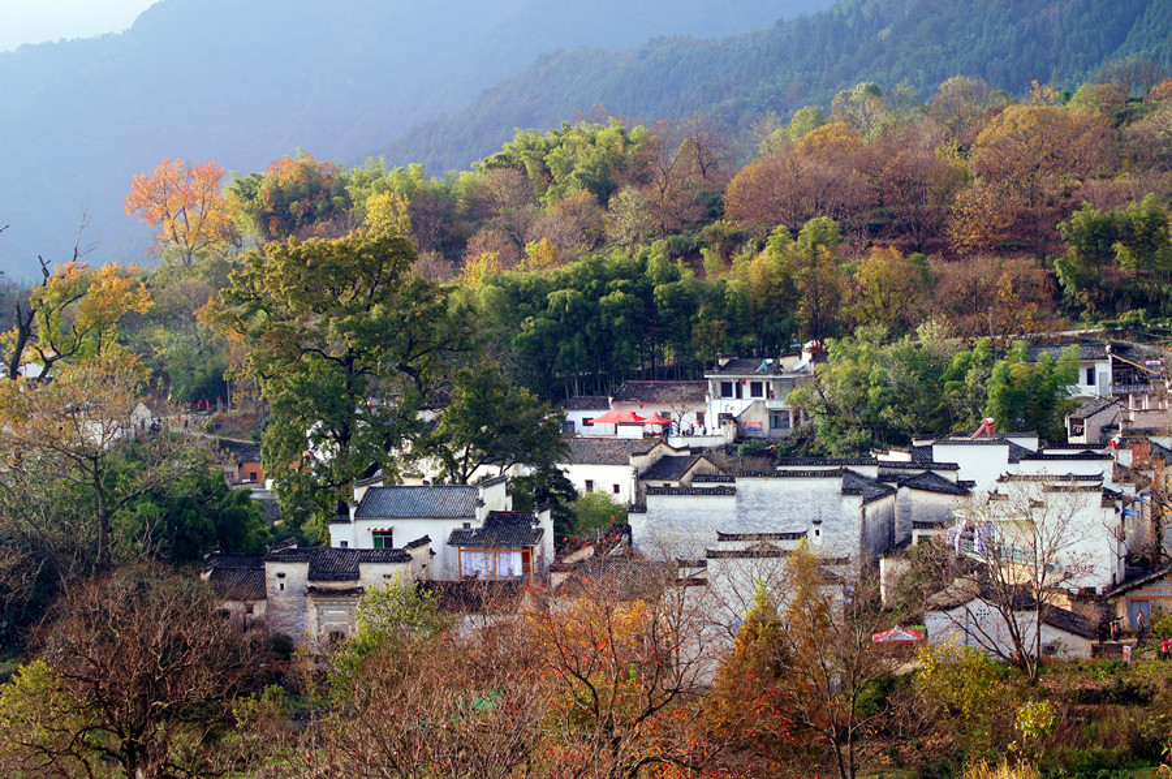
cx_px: 586
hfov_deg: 24.6
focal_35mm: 82
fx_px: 2683
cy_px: 390
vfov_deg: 16.5
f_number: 5.6
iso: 100
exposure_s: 1/125
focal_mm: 55
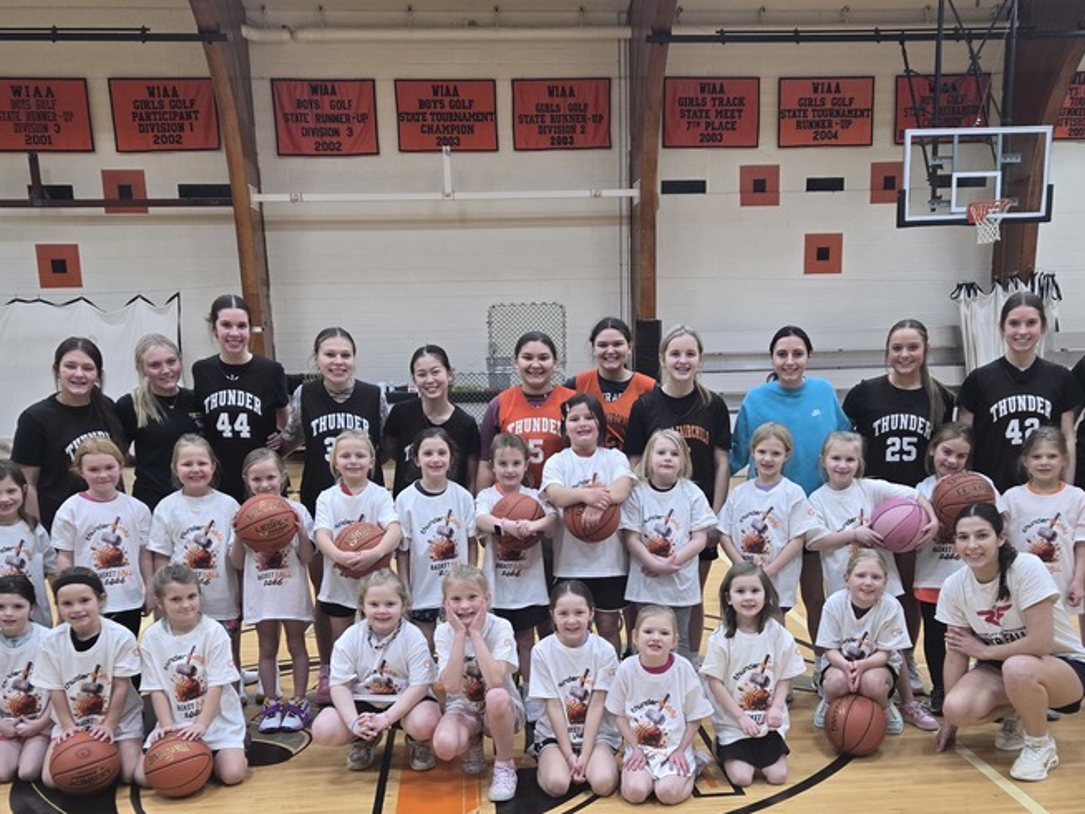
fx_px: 1129
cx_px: 579
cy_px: 562
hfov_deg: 51.3
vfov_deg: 39.1
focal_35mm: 36
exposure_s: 1/120
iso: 125
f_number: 1.8
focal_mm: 5.4
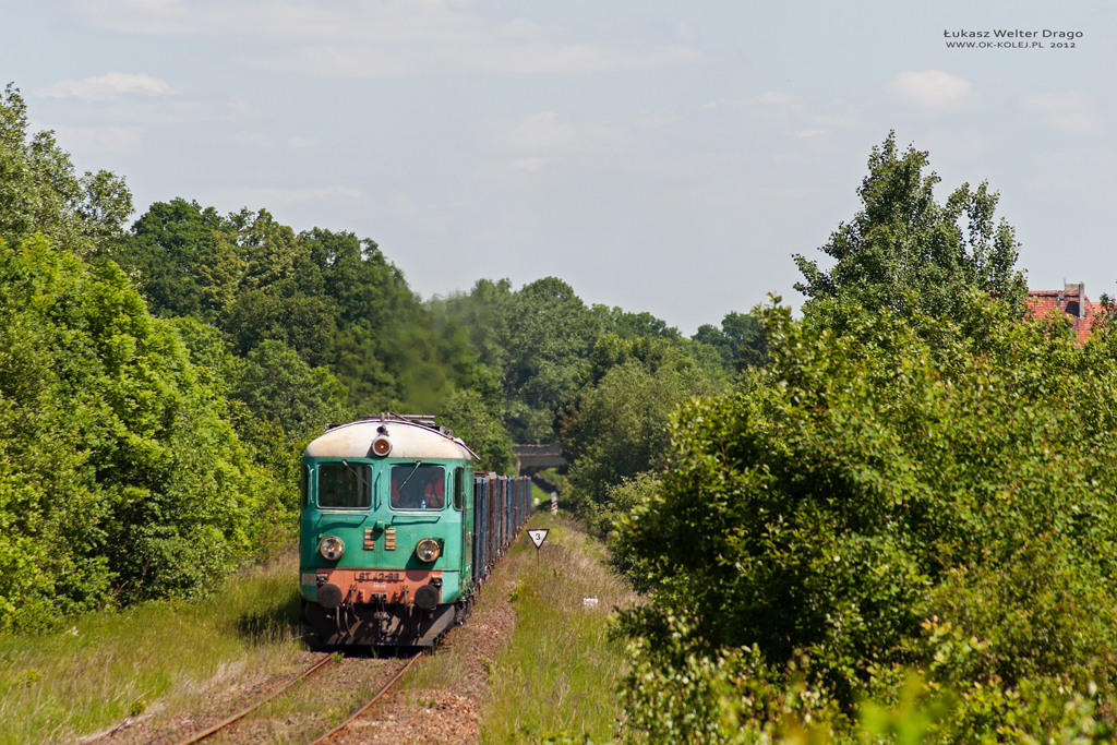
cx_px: 558
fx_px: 7913
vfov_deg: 5.4
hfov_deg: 8.1
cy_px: 372
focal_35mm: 255
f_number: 9
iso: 200
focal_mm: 170
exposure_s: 1/400
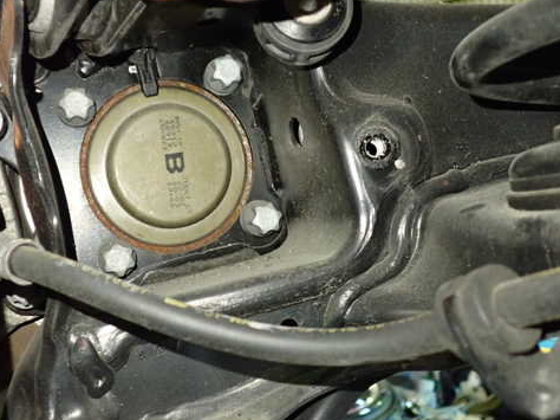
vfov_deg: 37.7
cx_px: 237
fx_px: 614
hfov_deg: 48.8
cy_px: 192
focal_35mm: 38
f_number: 2.3
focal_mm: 5.4
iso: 800
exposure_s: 1/30
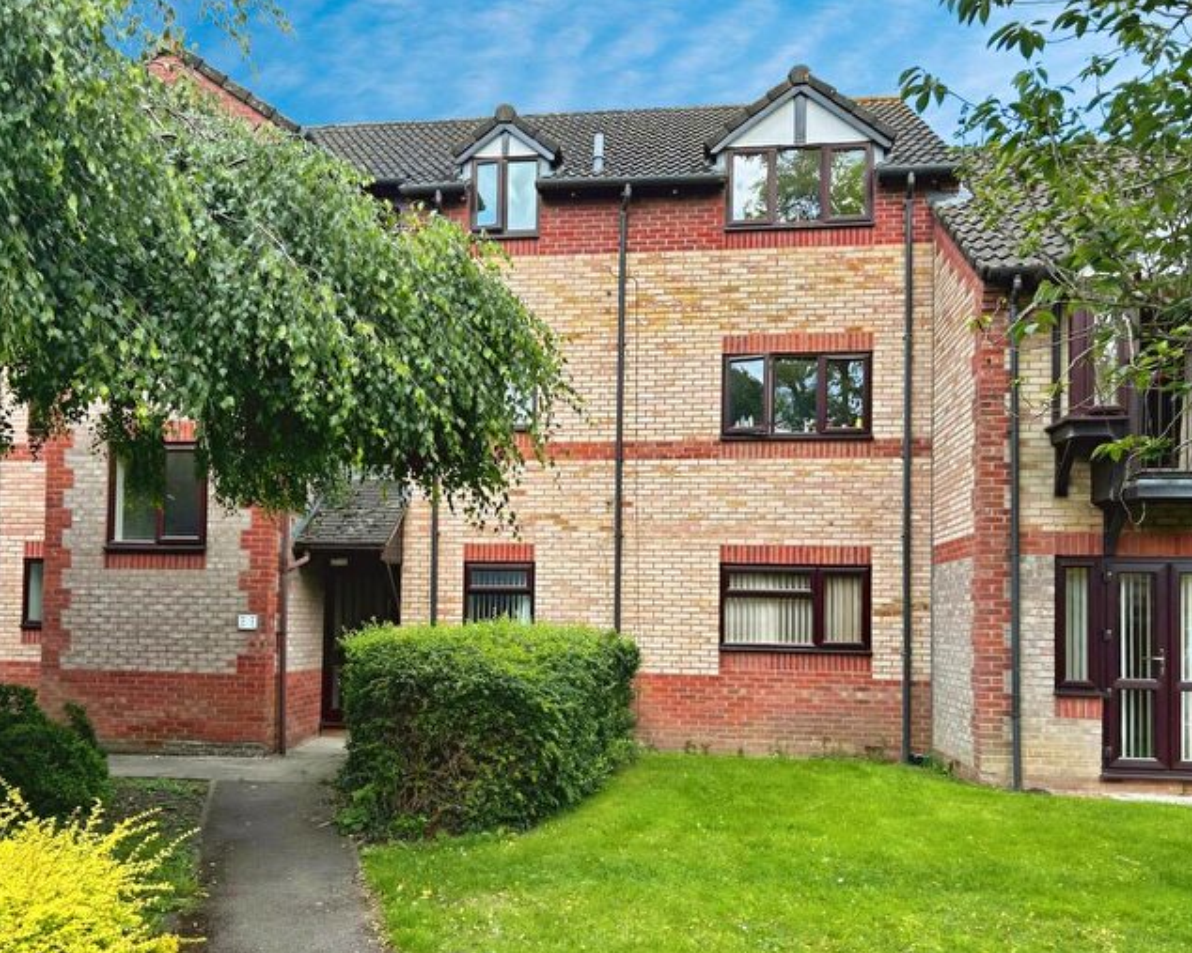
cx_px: 563
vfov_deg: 51.5
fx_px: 988
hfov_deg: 62.2
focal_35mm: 28
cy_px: 490
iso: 50
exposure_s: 1/625
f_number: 1.5
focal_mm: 5.7
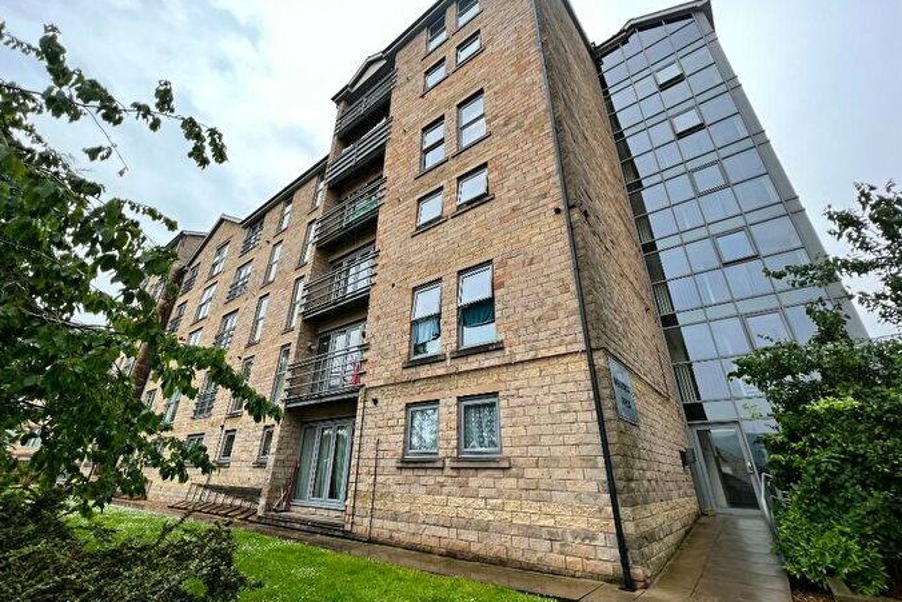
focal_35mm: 14
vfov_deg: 81.2
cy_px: 293
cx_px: 443
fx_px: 351
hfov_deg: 104.2
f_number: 1.8
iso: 32
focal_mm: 1.57
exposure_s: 1/99
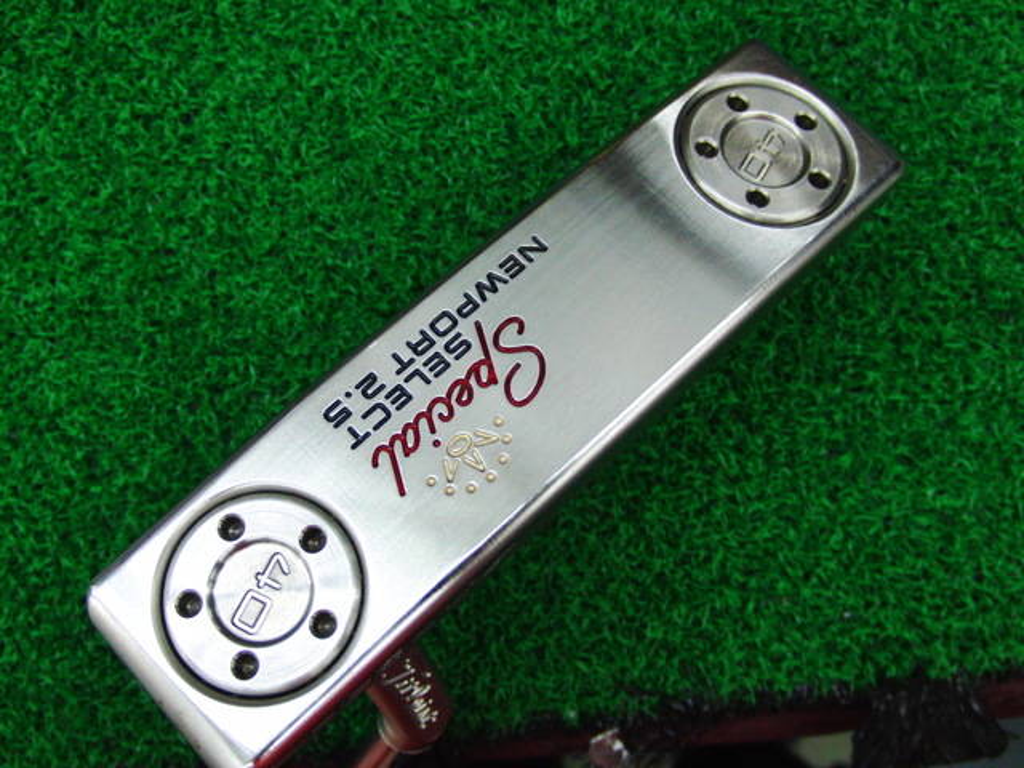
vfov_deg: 38.7
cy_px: 384
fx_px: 1095
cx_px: 512
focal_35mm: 37
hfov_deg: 50.1
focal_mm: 6.42
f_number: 3.6
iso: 400
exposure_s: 1/80
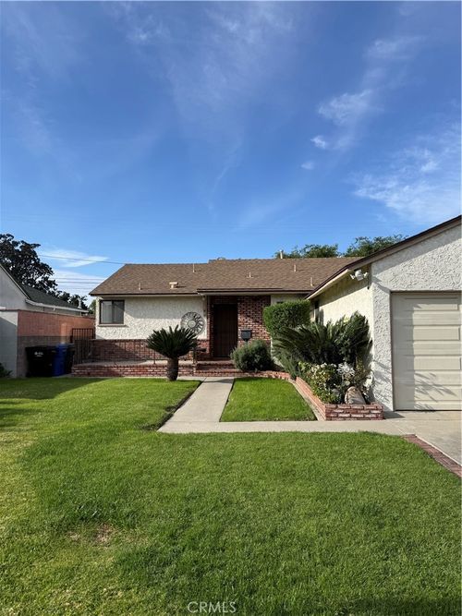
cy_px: 308
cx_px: 231
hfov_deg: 56.8
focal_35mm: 24
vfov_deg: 71.6
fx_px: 427
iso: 80
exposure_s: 1/3953
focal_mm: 6.76
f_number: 1.78
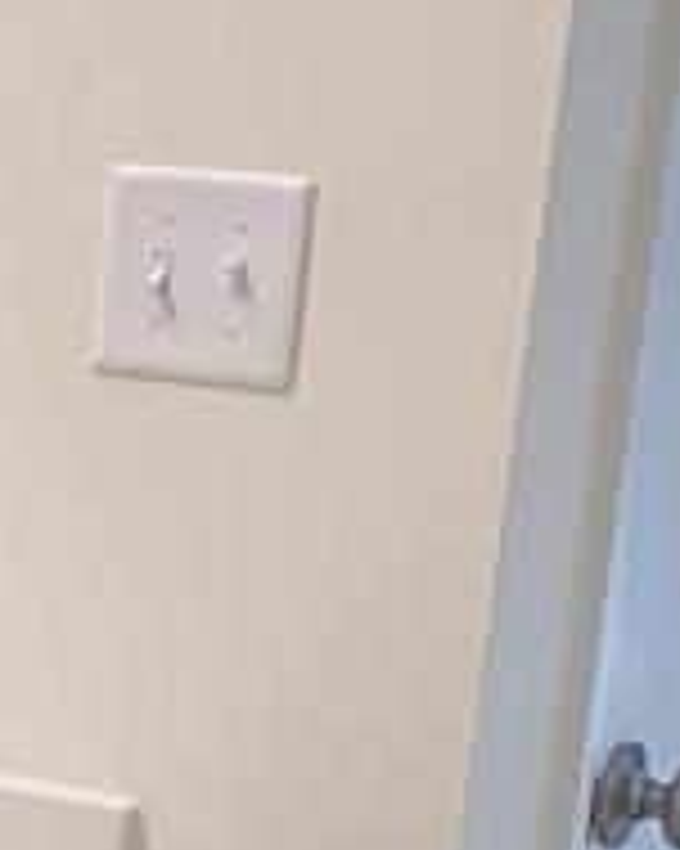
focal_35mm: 161
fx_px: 4054
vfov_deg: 11.8
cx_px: -1184
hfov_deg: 8.4
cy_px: 994
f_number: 1.8
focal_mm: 4.25
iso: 50
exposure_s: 1/60
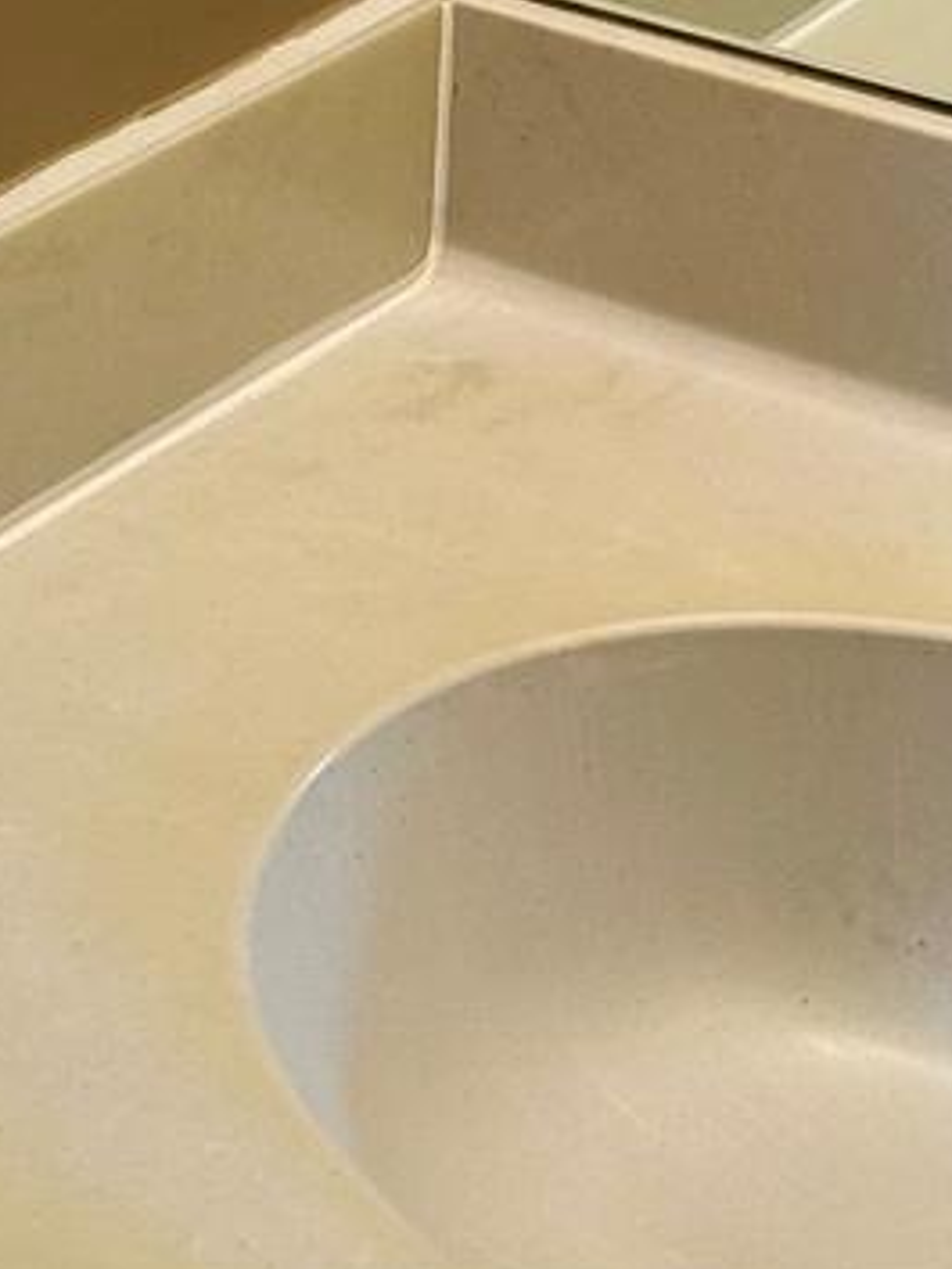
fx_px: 4141
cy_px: -1442
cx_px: 205
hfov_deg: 13.1
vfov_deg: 14.0
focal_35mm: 113
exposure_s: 1/60
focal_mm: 5.7
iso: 100
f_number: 1.5
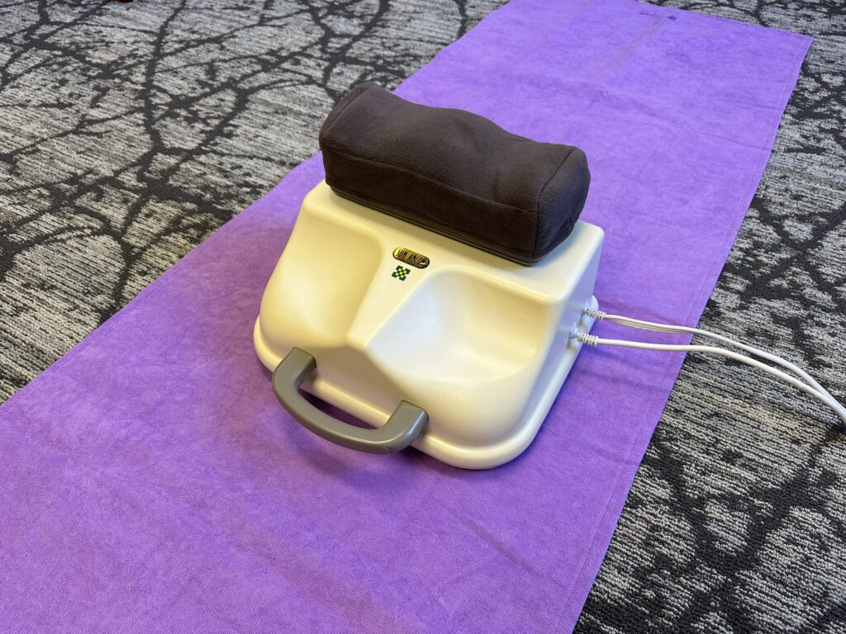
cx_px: 423
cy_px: 317
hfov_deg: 71.6
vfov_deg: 56.8
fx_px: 587
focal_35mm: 24
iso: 200
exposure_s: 1/120
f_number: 1.78
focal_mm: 6.86
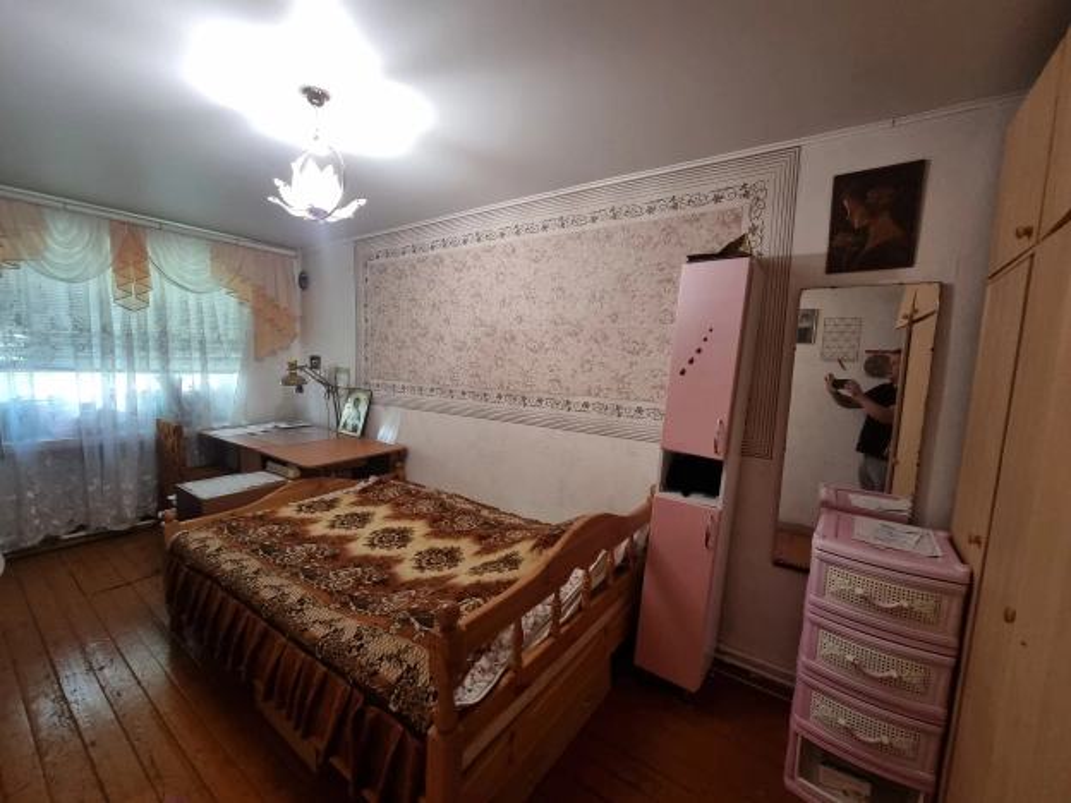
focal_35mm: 13
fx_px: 402
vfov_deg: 89.9
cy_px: 402
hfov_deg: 106.2
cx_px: 536
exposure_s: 1/50
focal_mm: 2.2
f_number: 2.2
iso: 400
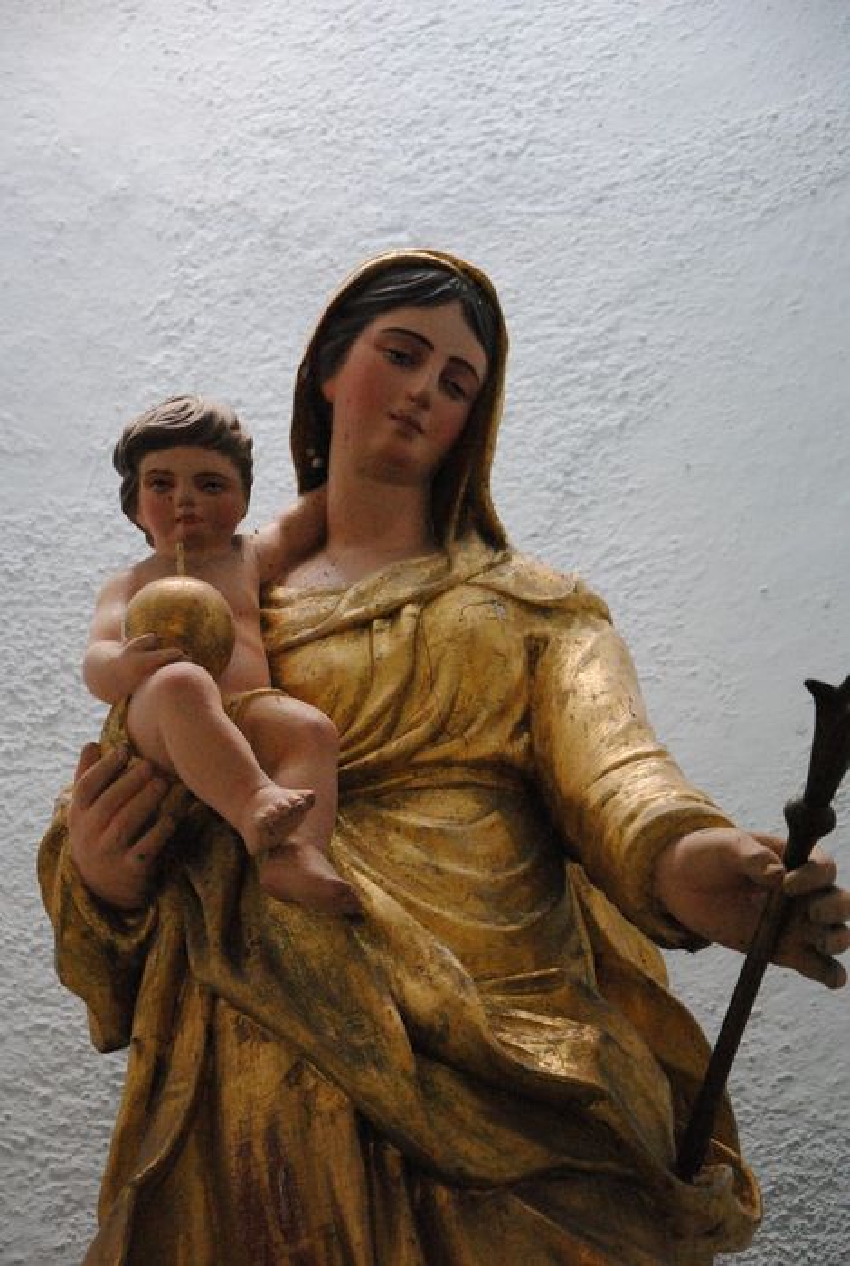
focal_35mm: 105
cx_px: 425
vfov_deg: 19.4
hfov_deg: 13.1
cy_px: 633
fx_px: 3700
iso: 1600
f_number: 5.3
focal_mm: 70
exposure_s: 1/80
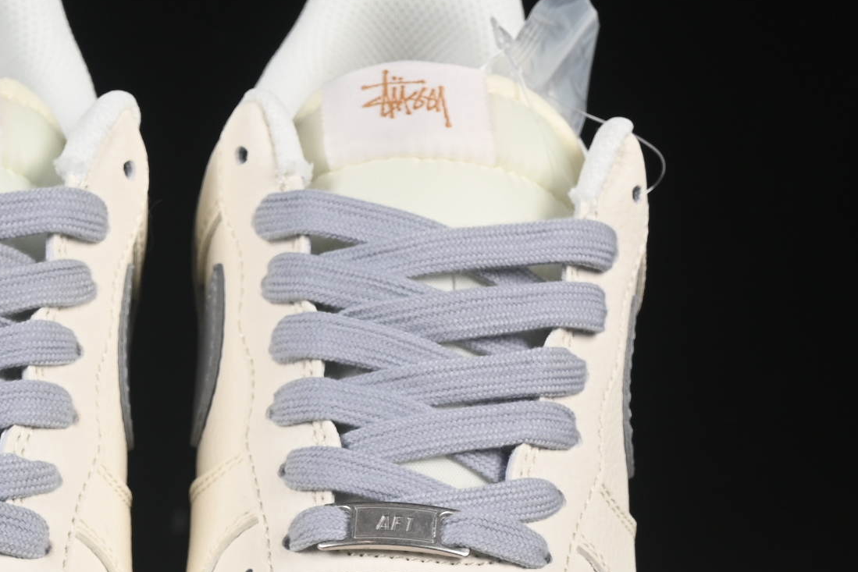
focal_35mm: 190
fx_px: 4529
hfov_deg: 10.8
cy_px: 619
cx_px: 150
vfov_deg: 7.2
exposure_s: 1/80
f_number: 8
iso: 160
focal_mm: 50
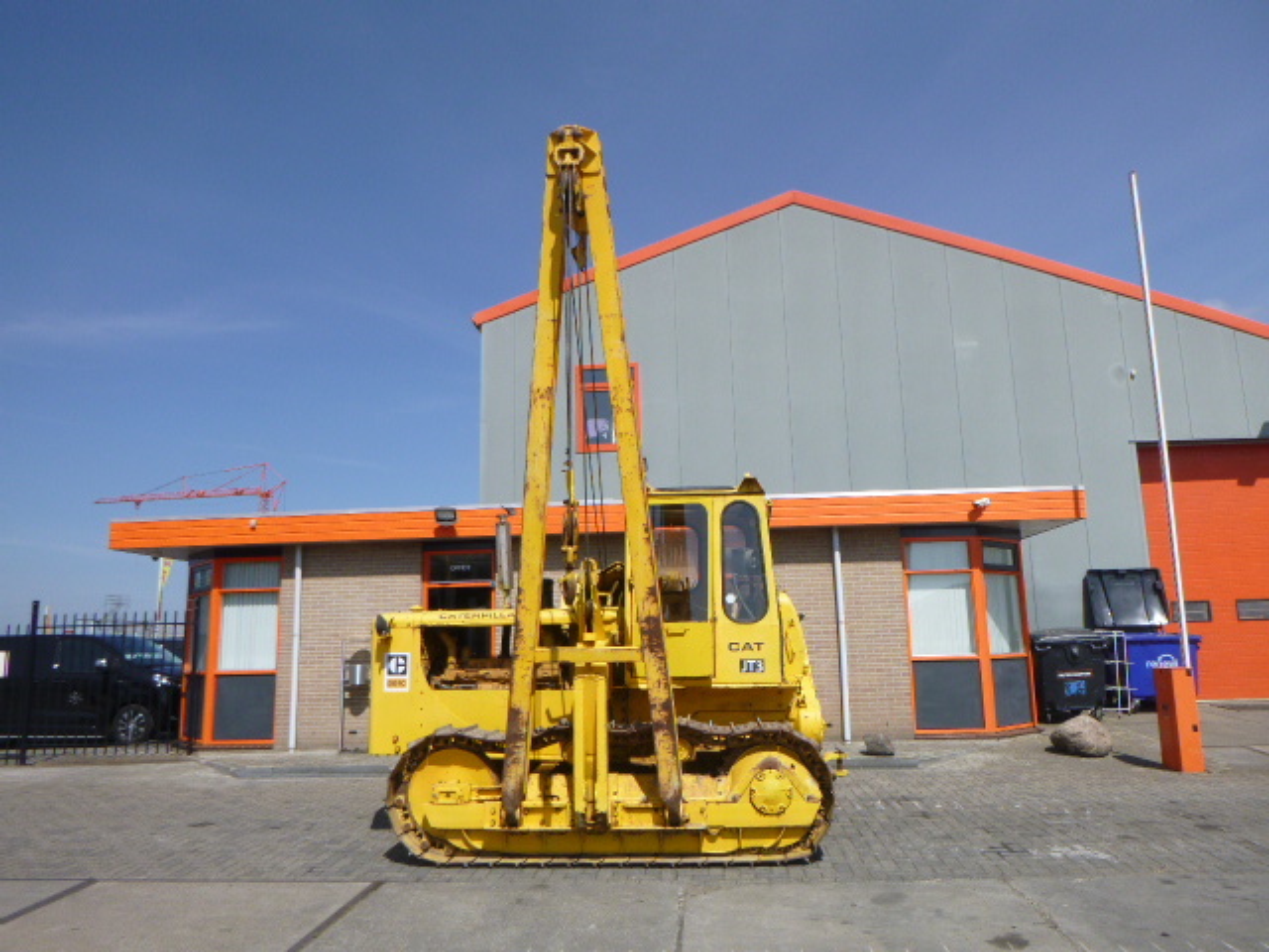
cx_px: 634
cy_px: 476
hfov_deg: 69.4
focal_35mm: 25
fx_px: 916
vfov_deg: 54.9
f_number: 3.9
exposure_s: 1/800
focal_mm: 4.5
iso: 100
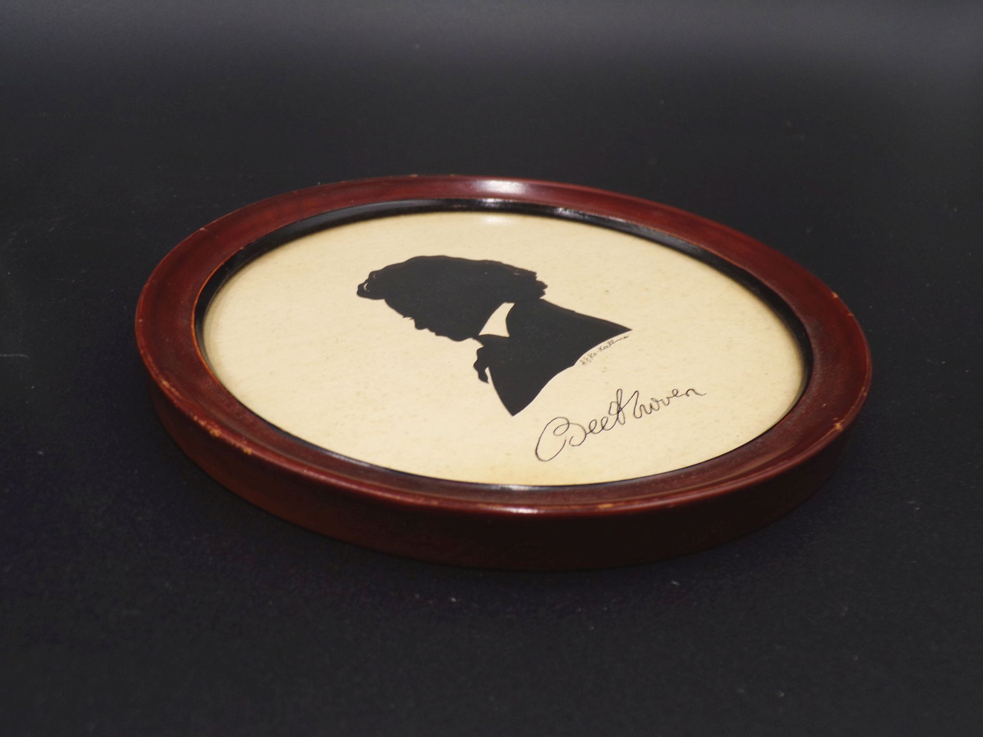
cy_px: 368
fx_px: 909
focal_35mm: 32
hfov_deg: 56.8
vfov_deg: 44.2
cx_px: 492
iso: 80
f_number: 3.2
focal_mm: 5.8
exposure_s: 1/45
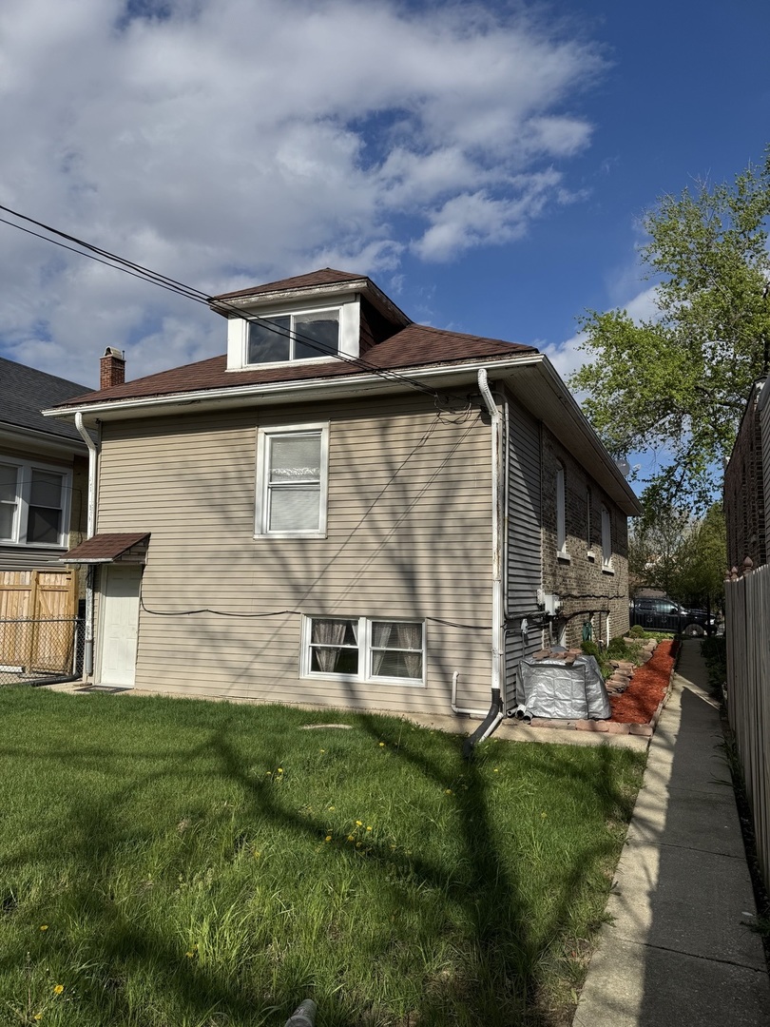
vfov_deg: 71.6
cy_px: 514
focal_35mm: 24
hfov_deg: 56.8
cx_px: 385
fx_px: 712
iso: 80
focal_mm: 6.76
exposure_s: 1/7937
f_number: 1.78
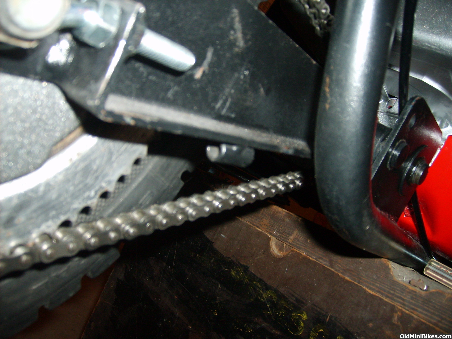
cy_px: 170
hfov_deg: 52.6
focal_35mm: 35
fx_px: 457
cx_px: 226
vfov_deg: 40.7
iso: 100
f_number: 2.8
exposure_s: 1/45
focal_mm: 5.8
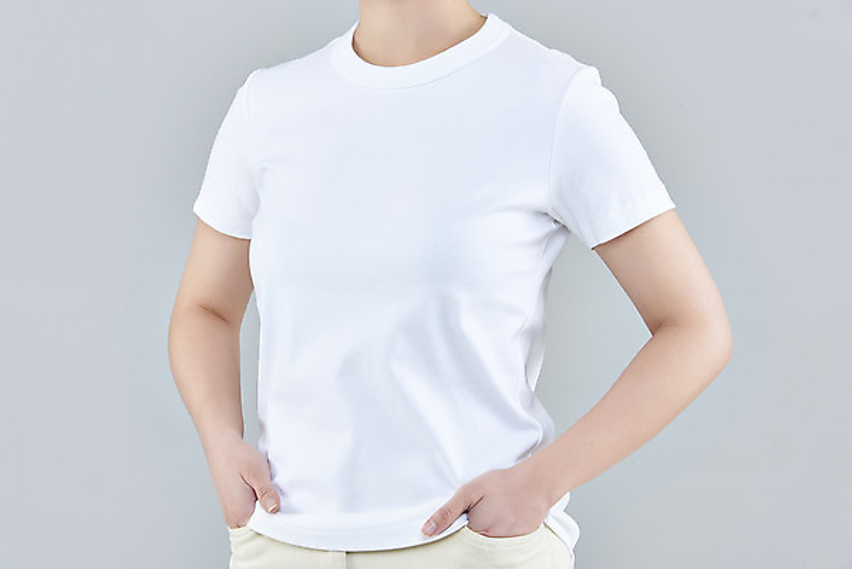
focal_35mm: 180
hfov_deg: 11.4
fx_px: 4262
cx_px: 426
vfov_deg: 7.6
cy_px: 284
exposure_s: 1/125
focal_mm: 180
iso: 100
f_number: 16
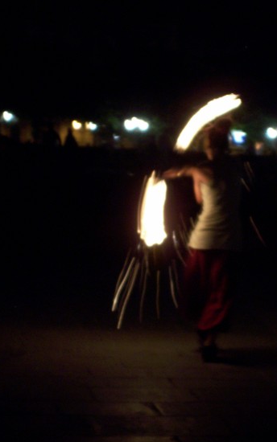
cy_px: 240
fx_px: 1425
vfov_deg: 17.7
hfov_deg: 11.1
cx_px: 173
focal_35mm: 118
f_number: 4.6
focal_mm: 16.8
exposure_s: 1/8
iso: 160
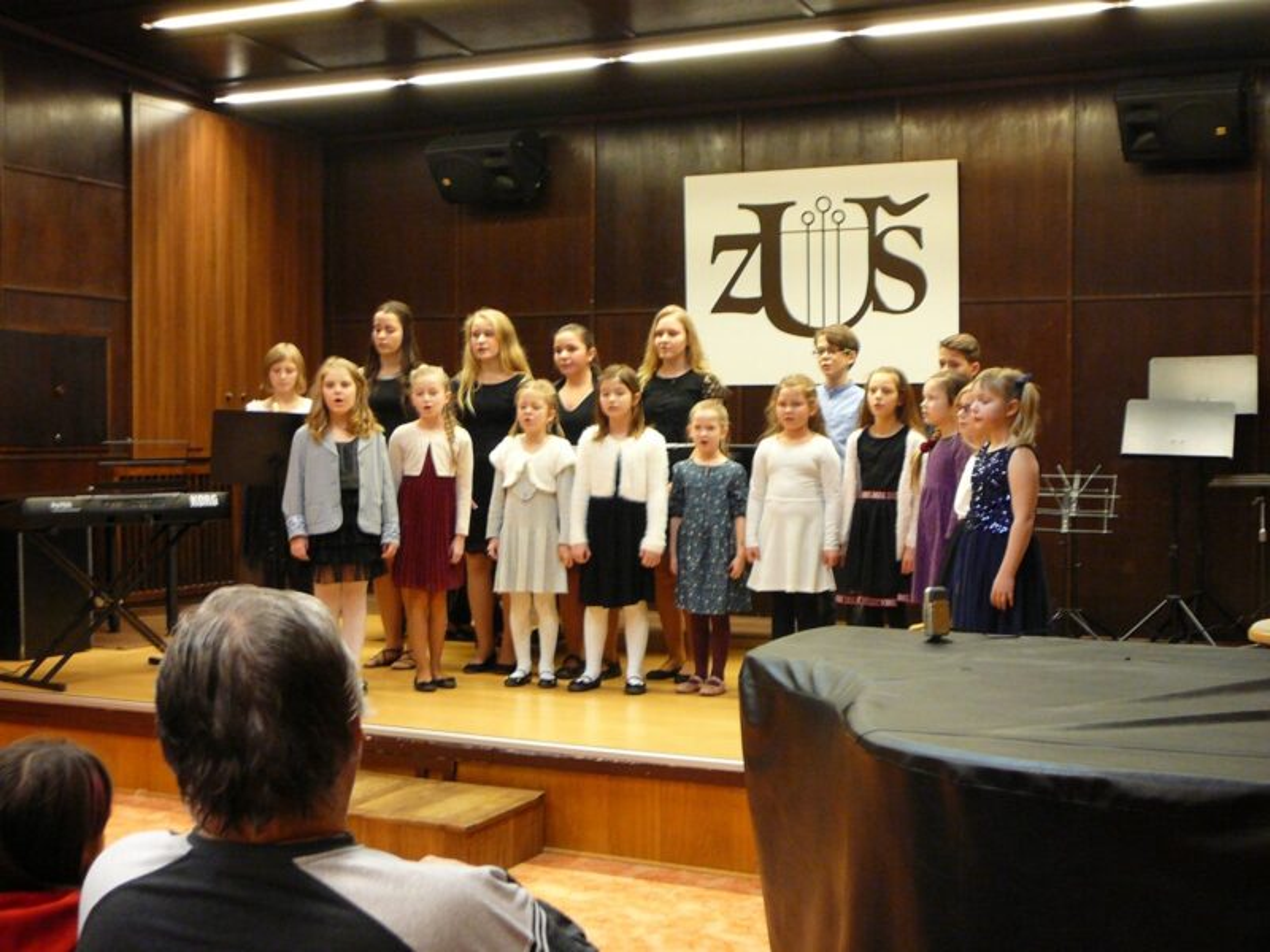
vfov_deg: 30.9
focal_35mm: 47
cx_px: 635
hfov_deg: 40.4
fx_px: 1724
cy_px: 476
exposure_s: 1/8
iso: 200
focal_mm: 7
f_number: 3.3
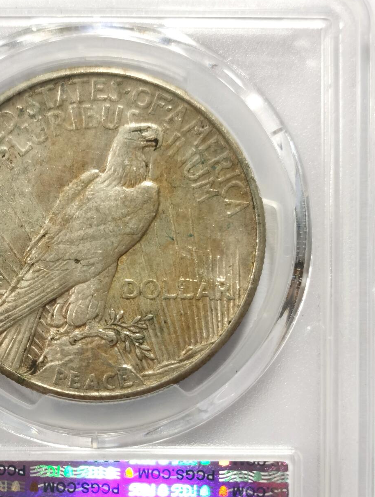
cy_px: 336
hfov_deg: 18.4
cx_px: 100
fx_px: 1152
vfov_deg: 24.2
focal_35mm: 80
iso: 160
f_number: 16
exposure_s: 1/100
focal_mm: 5.56
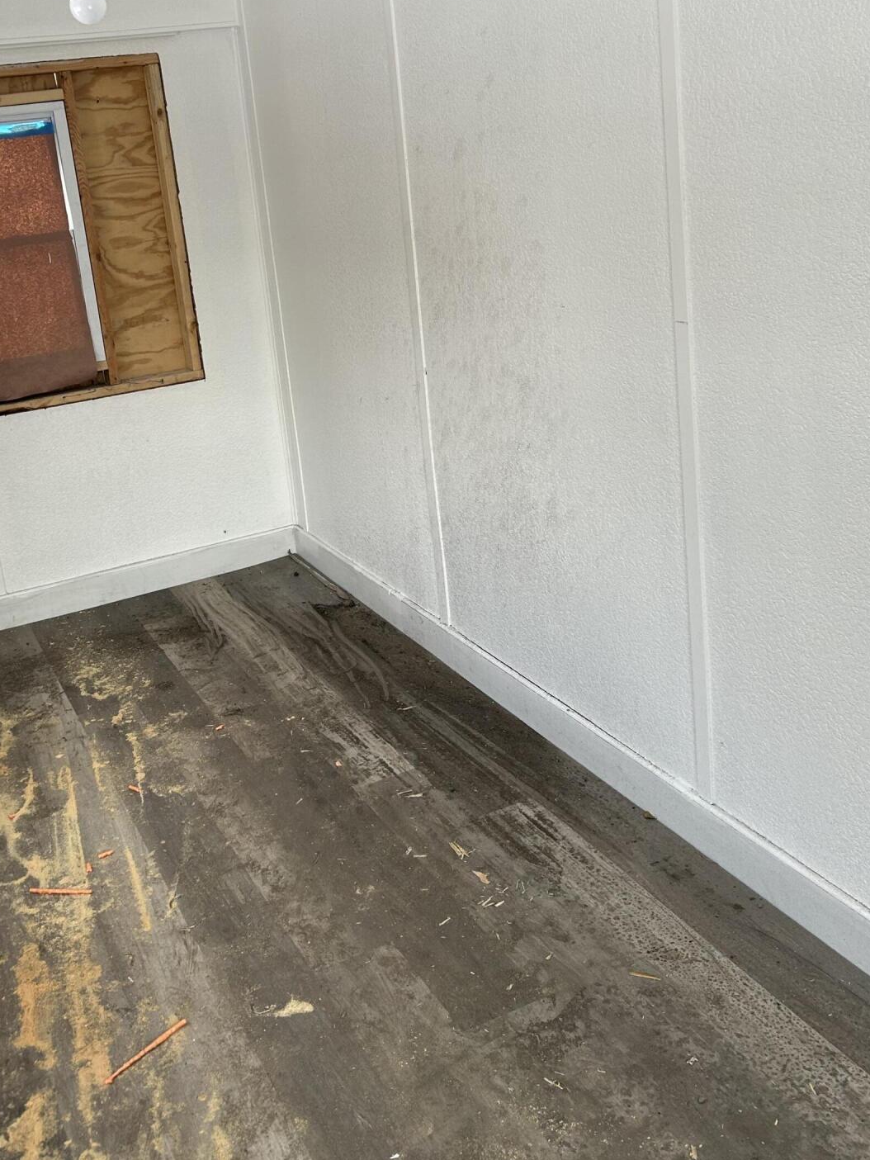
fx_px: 1240
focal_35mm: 37
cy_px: 430
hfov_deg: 38.5
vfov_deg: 49.6
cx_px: 355
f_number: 1.5
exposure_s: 1/121
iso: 64
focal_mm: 5.7
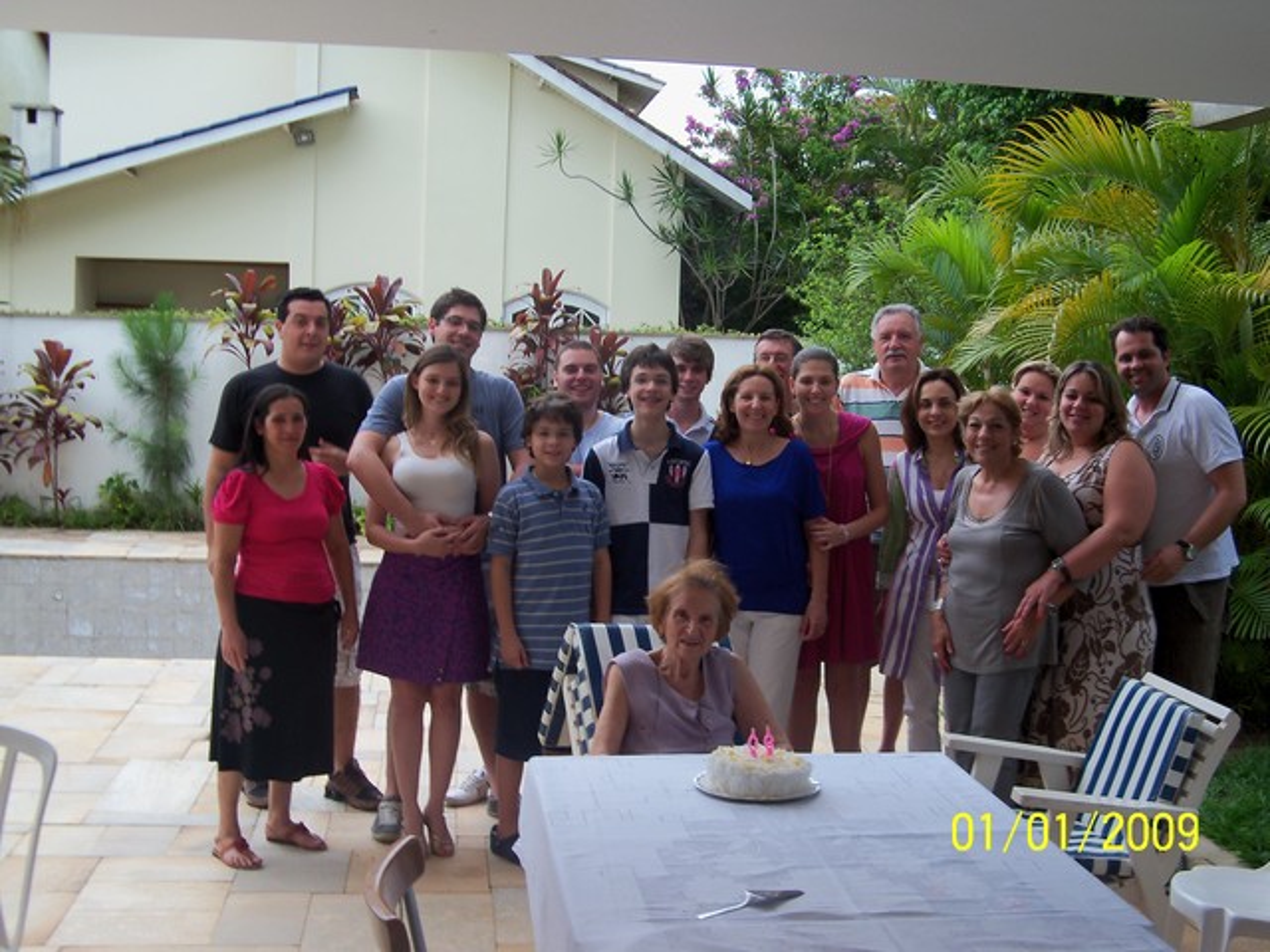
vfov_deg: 34.3
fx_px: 1541
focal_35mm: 42
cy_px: 476
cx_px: 635
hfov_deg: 44.8
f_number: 3.7
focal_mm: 7.5
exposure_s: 1/50
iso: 80
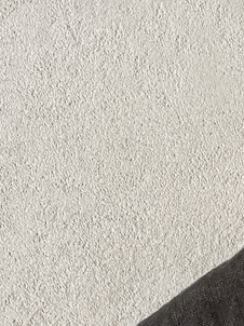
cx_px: 307
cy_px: 484
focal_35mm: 92
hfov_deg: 15.4
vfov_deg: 18.9
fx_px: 866
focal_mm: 4.25
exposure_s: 1/82
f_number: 1.8
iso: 125
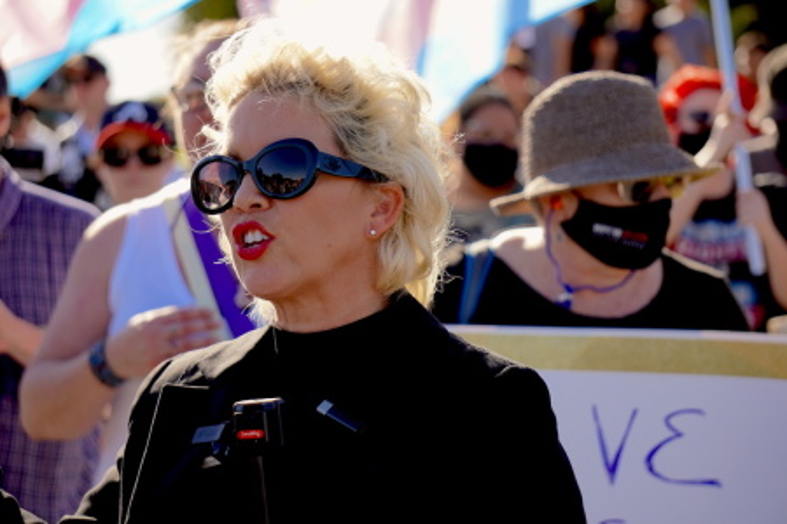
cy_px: 262
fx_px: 3476
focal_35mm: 159
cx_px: 394
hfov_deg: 12.9
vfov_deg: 8.6
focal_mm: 106
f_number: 5.6
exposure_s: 1/200
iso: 100
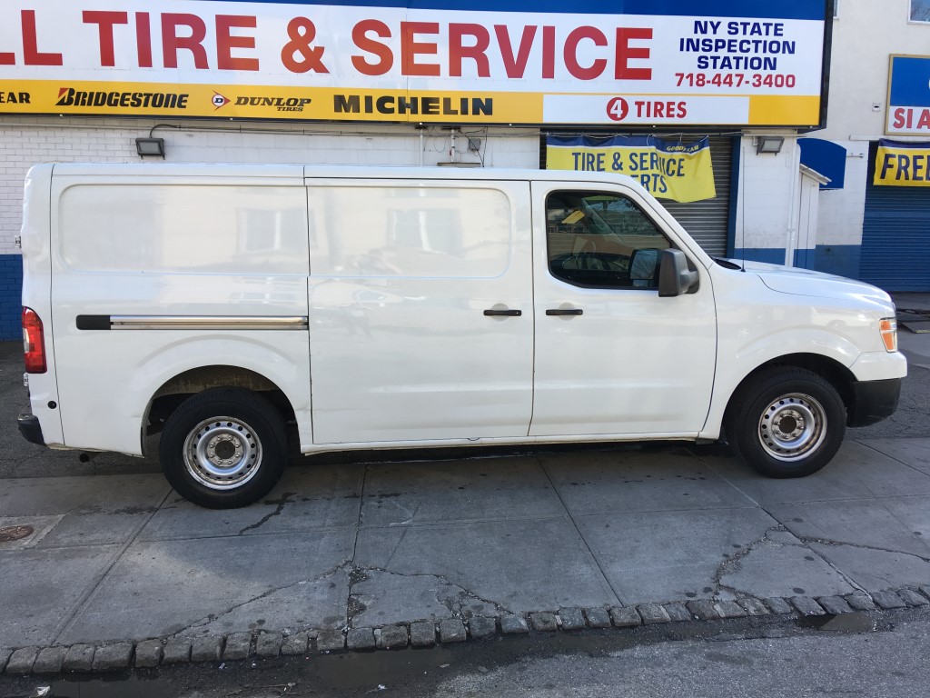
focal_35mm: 29
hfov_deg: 61.7
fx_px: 779
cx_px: 465
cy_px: 349
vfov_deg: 48.2
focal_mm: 4.15
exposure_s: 1/343
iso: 25
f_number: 2.2
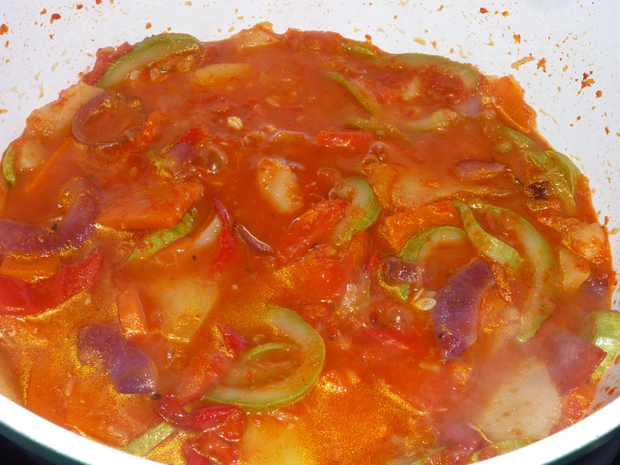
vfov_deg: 27.0
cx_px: 310
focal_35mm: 54
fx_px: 967
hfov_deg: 35.5
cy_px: 232
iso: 100
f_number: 5.2
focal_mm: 9.5
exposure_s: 1/40
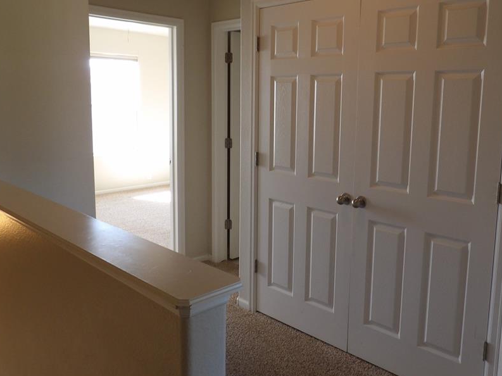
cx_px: 275
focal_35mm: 31
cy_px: 161
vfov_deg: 45.3
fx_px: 449
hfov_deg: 58.3
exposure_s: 1/33
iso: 142
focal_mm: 4.3
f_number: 3.2
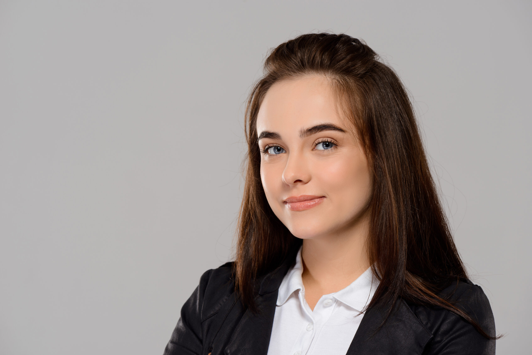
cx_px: 266
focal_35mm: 105
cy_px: 178
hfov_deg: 19.4
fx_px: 1552
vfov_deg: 13.1
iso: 100
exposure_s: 1/160
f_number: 9
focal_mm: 105
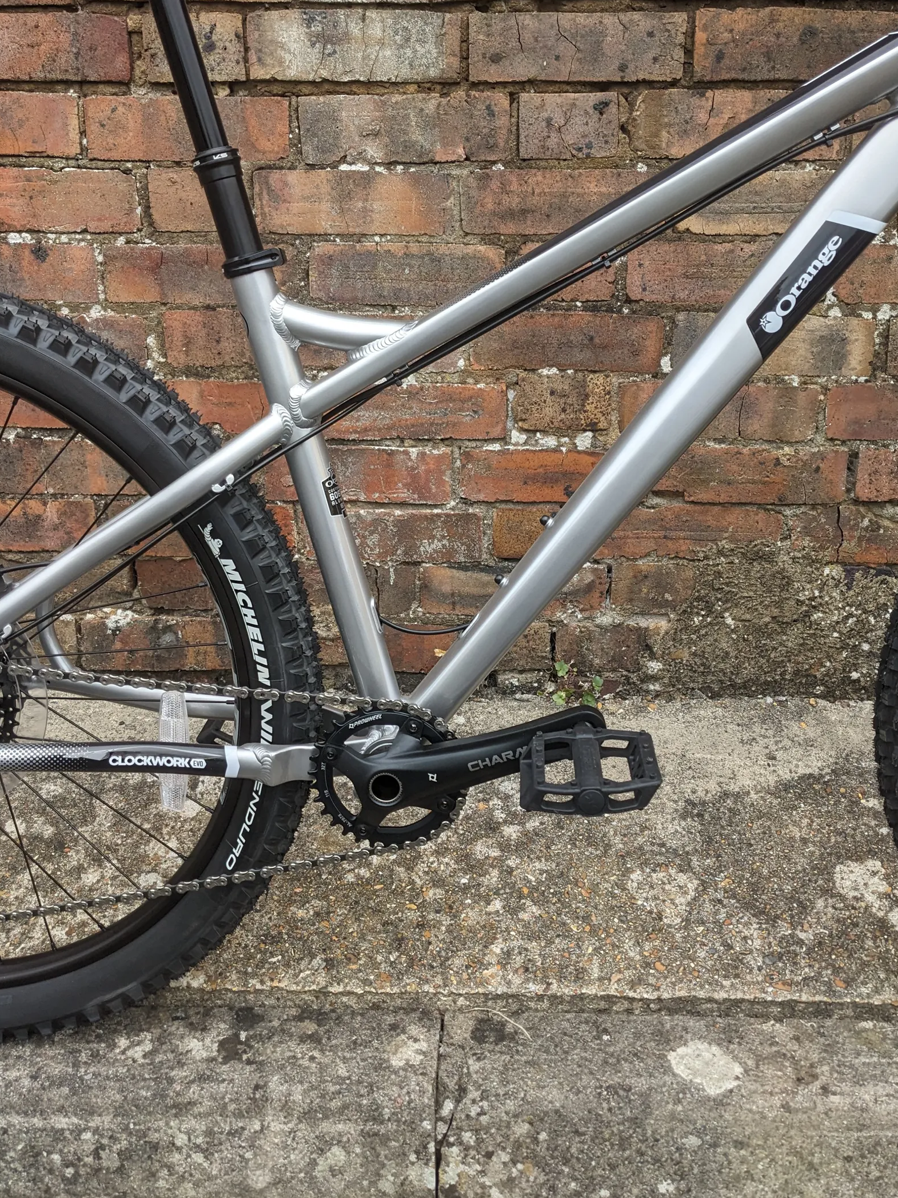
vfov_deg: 55.2
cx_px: 516
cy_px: 535
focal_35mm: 33
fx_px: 1142
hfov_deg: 42.8
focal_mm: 4.38
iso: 58
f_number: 1.73
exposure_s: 1/1957
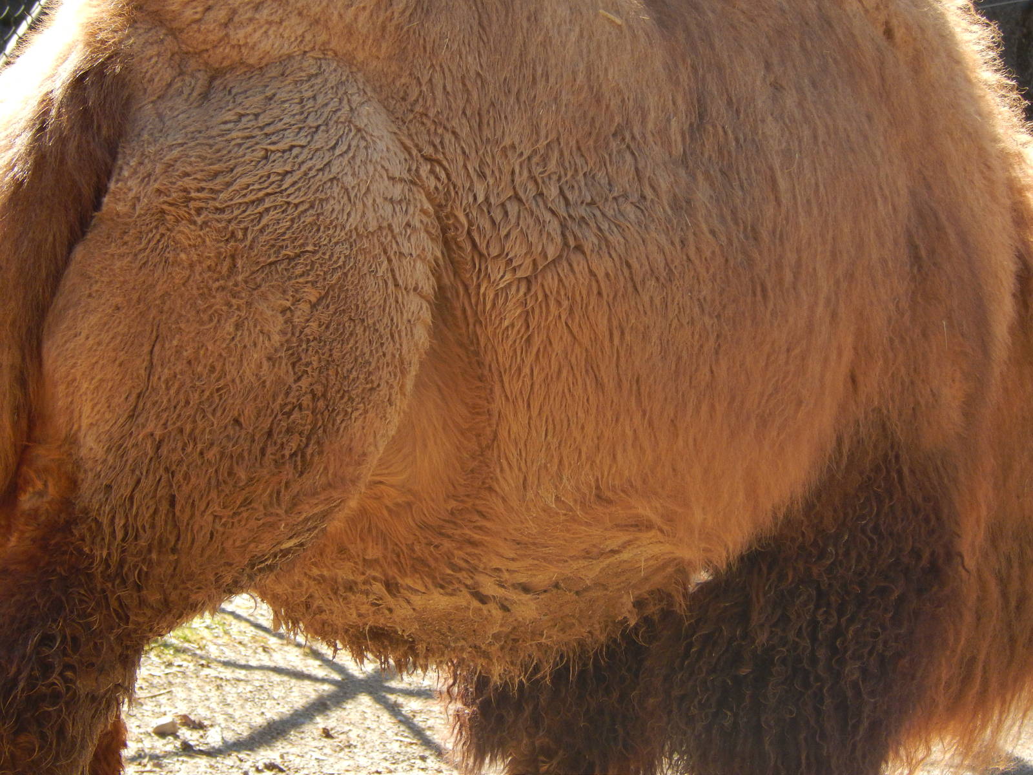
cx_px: 516
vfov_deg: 3.8
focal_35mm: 388
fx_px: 11579
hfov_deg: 5.1
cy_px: 388
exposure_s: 1/250
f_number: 5.7
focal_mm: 69
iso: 280
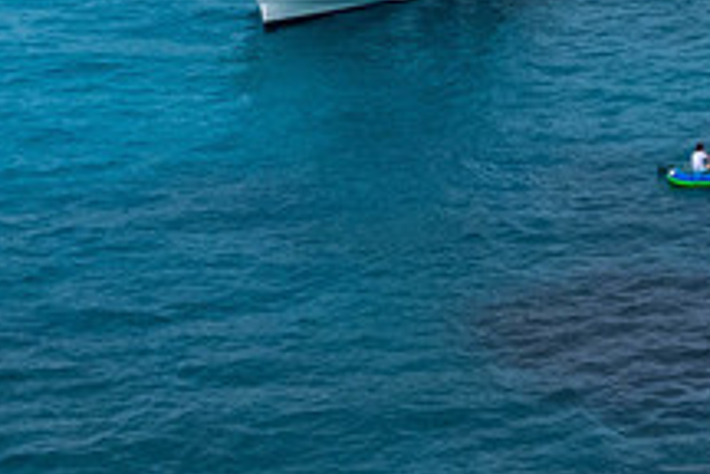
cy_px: -214
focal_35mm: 163
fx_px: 3214
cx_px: 864
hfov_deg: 12.3
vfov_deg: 8.3
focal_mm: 8.4
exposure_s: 1/4000
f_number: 2.8
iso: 100
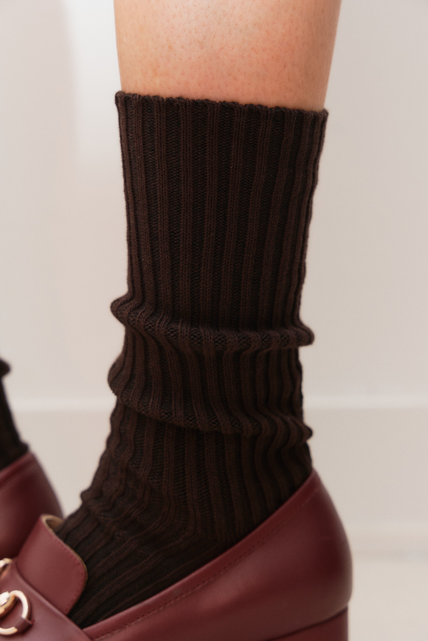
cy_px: 320
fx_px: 1248
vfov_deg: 28.8
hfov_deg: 19.5
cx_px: 214
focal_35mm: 70
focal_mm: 70
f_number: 5.6
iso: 400
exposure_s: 1/125
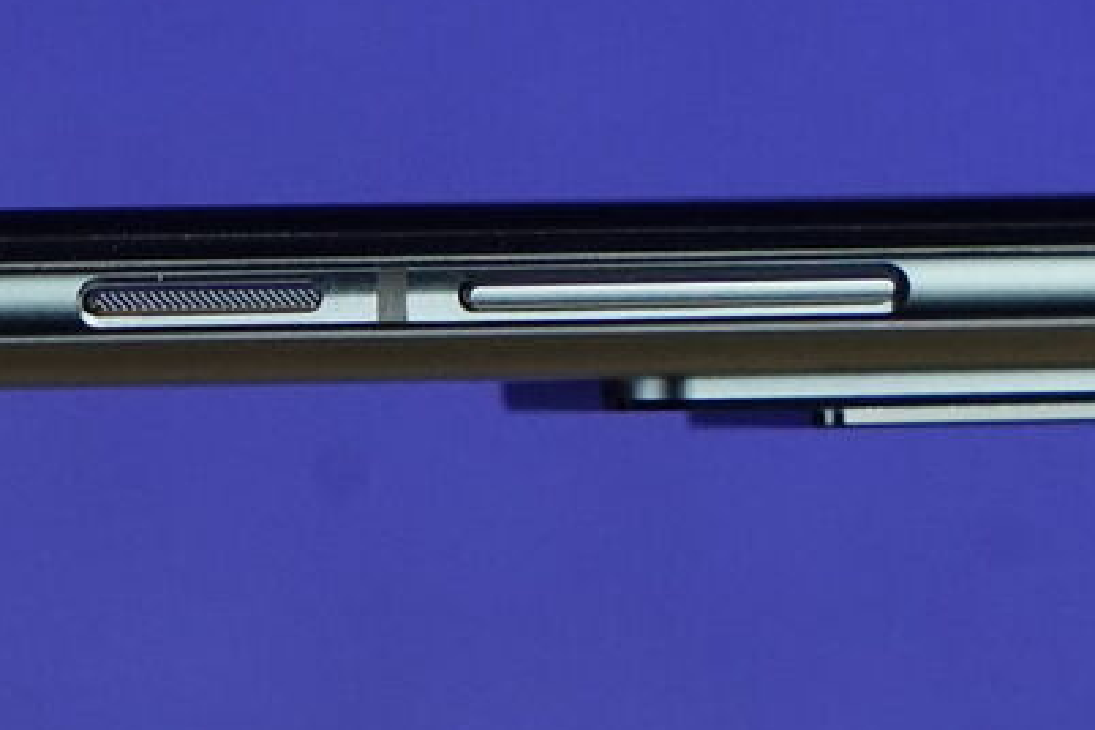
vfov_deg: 4.1
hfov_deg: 6.2
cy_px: 398
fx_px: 10158
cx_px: 76
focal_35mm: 334
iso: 3200
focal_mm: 70
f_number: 8
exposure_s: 1/200
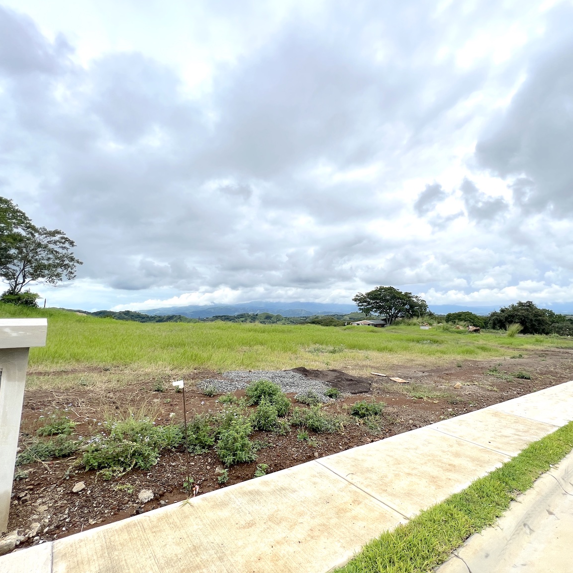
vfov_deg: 87.4
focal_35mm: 16
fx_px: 300
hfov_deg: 86.4
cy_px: 279
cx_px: 342
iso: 32
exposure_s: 1/1468
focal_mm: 1.57
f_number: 1.8
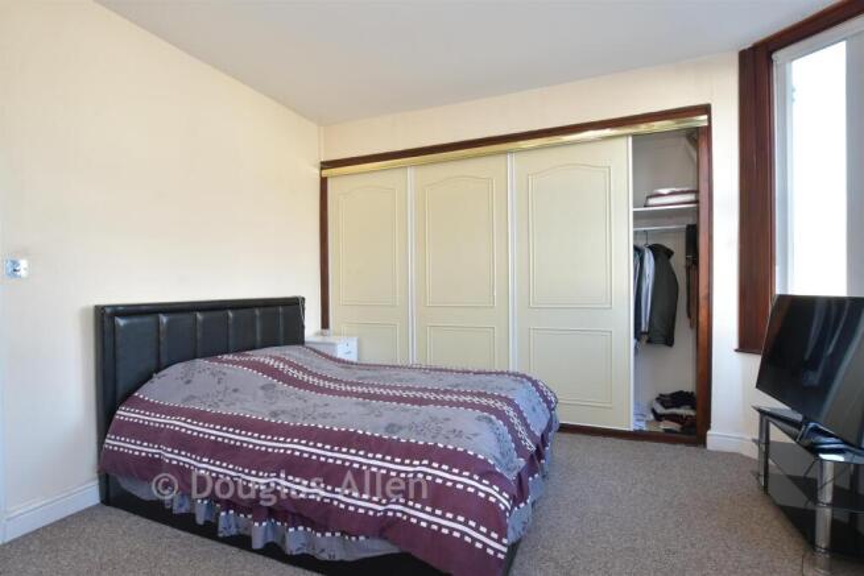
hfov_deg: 93.3
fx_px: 408
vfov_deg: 70.5
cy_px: 288
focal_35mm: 17
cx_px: 432
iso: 100
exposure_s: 1/4
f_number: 8
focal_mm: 11.5
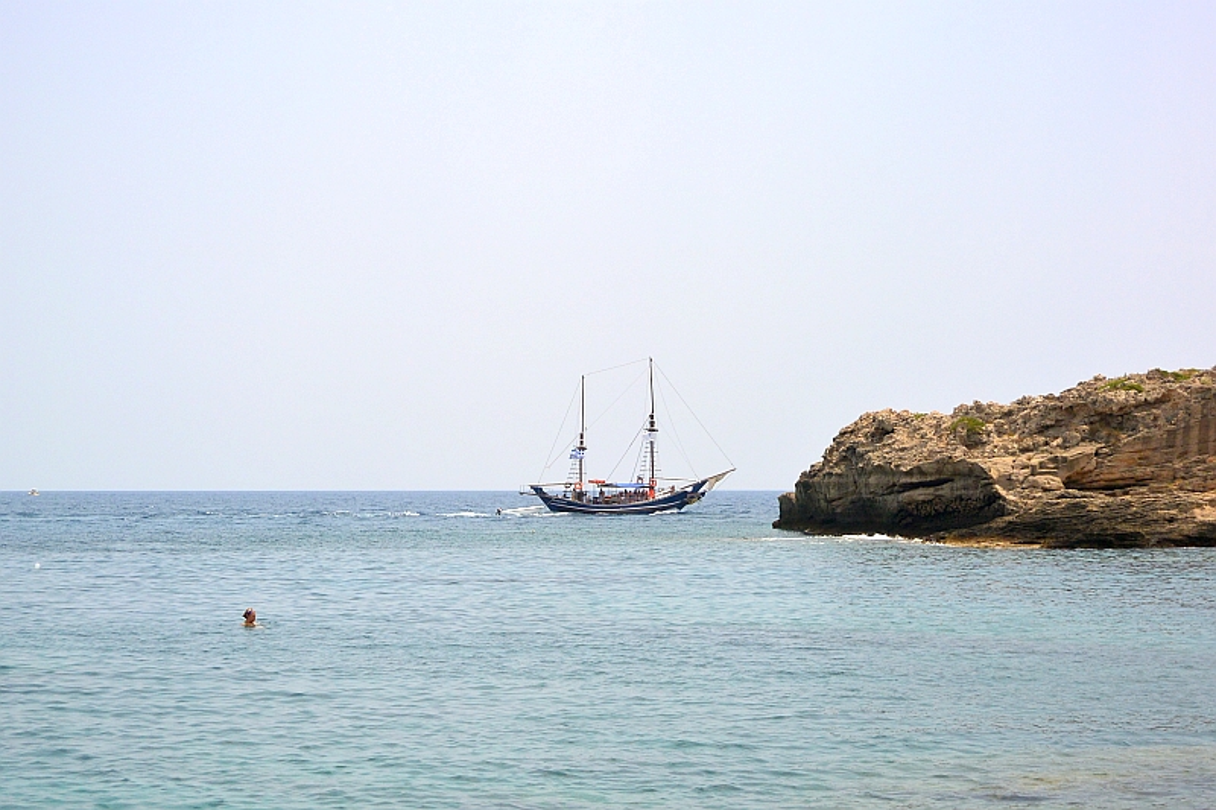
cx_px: 608
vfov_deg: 16.8
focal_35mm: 81
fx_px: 2735
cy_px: 405
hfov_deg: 25.1
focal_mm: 30
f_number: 5.6
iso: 160
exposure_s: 1/1000
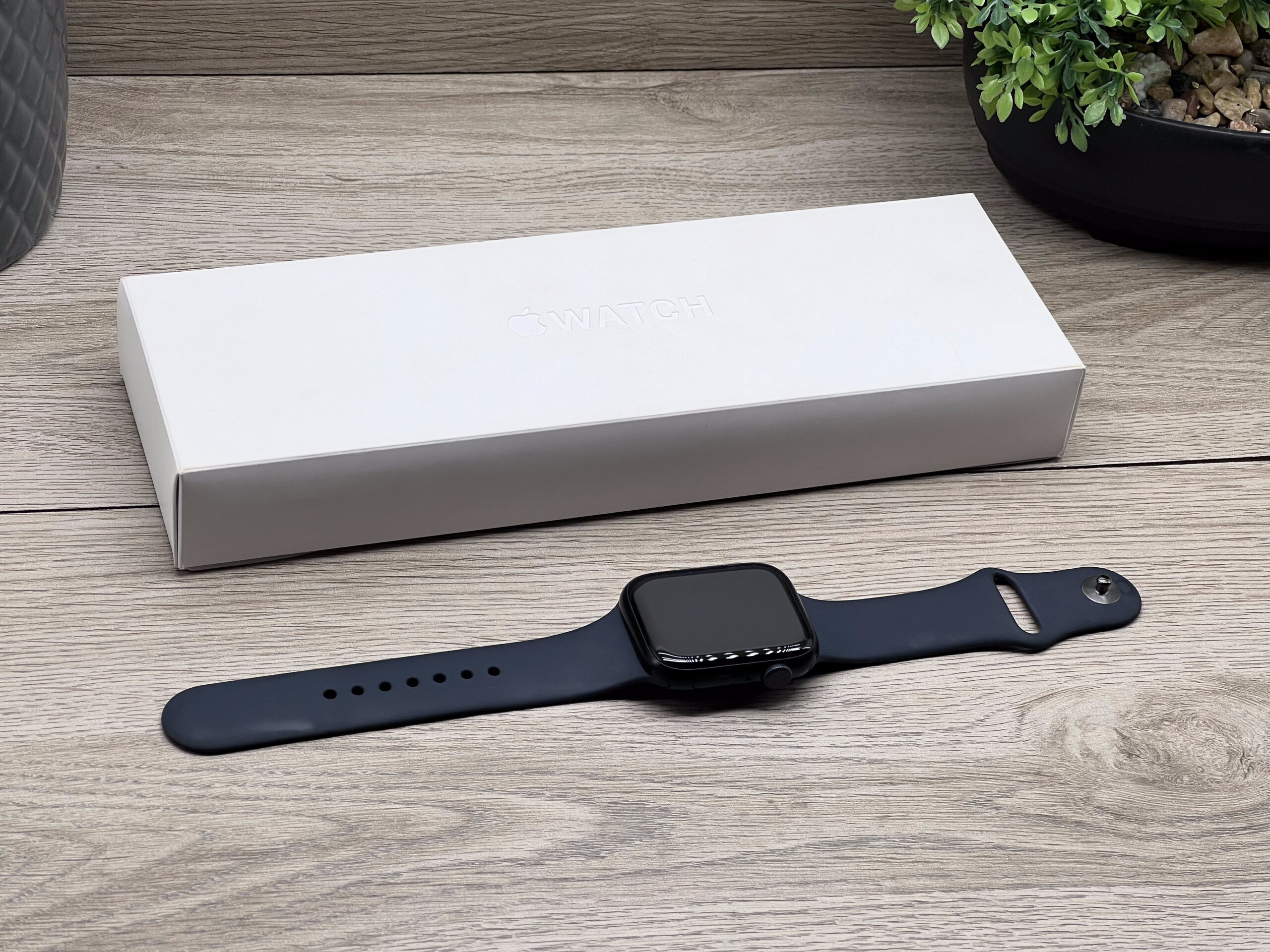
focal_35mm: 77
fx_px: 2825
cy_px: 476
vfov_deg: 19.1
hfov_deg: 25.3
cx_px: 635
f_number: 2.8
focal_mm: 9
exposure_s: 1/100
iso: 40
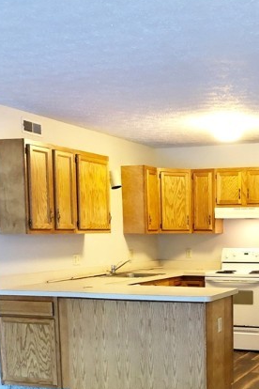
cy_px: 318
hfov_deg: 24.4
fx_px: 583
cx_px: 229
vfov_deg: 35.5
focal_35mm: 54
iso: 100
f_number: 1.8
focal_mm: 3.99
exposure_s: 1/15
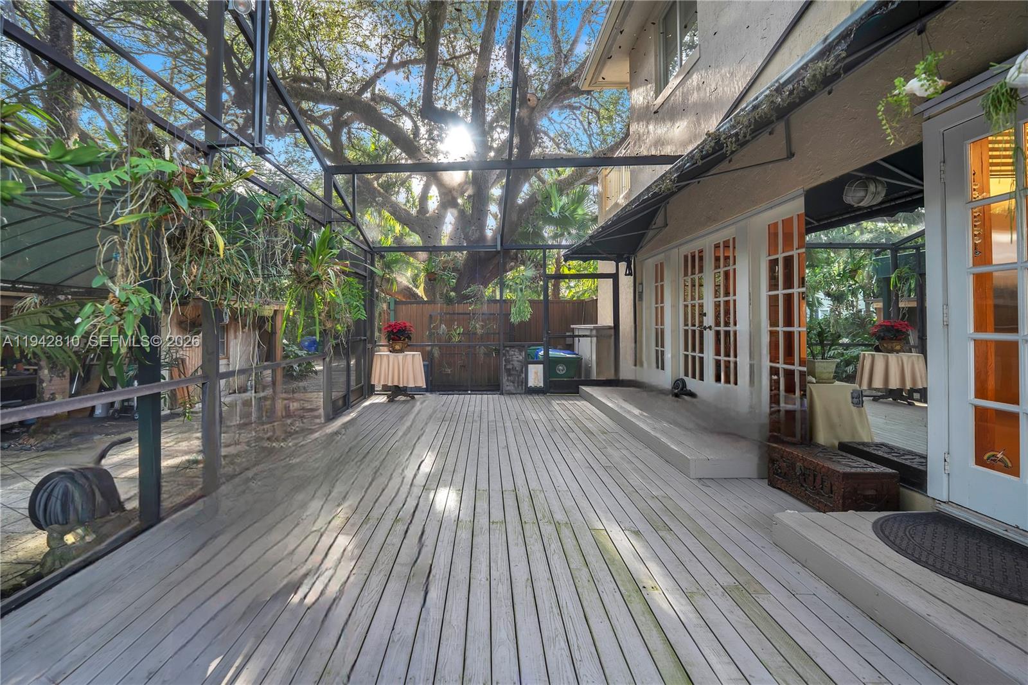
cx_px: 514
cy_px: 342
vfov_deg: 81.2
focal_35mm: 14
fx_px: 400
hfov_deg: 104.3
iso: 125
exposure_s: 1/60.2
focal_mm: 14
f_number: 4
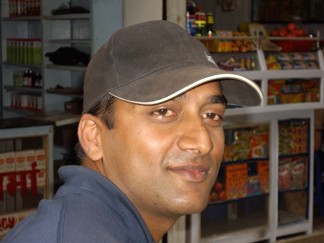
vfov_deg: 15.7
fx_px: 880
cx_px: 162
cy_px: 122
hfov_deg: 20.9
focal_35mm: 94
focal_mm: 15.3
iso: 200
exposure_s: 1/100
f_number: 4.6
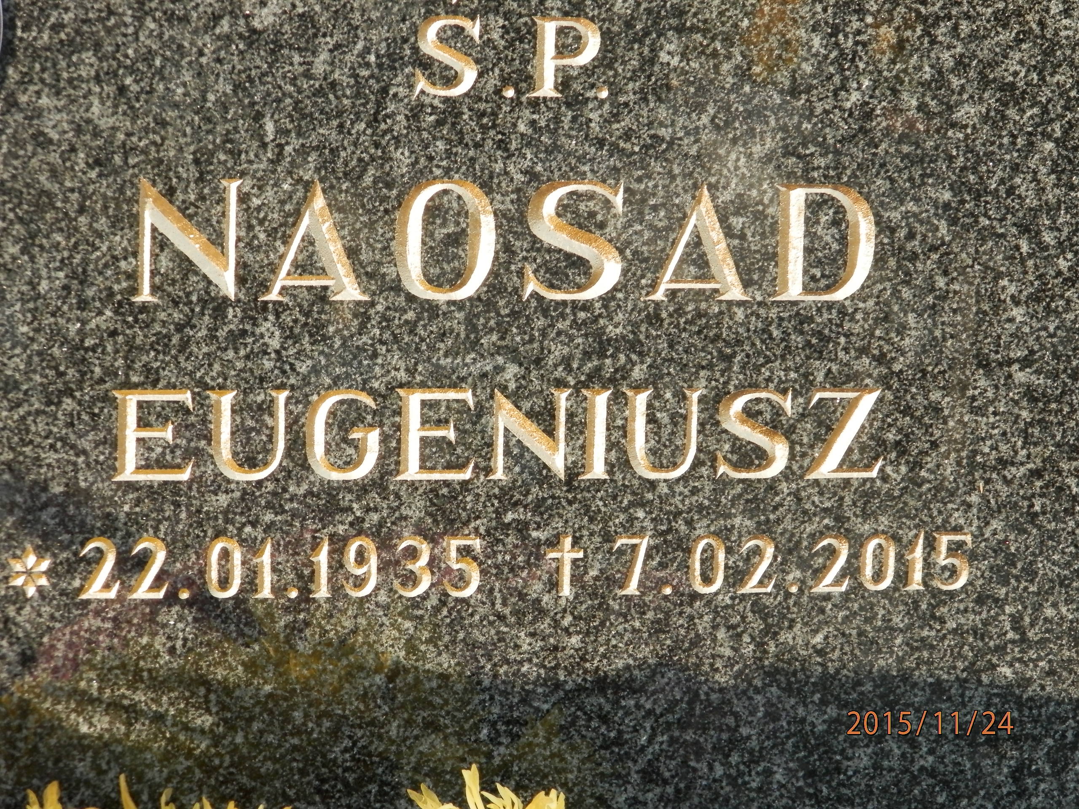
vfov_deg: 9.7
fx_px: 4769
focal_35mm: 153
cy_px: 404
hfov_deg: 12.9
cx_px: 540
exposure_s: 1/160
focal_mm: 27.4
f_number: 4.9
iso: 200
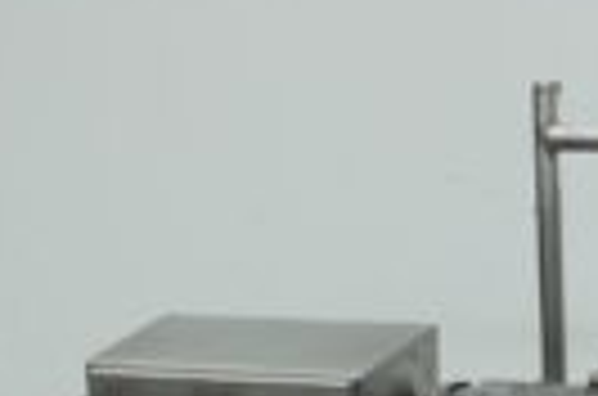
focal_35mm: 211
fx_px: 3497
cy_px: 686
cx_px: 418
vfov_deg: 6.4
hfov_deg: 9.8
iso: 200
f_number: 4
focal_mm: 20.69
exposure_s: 1/60
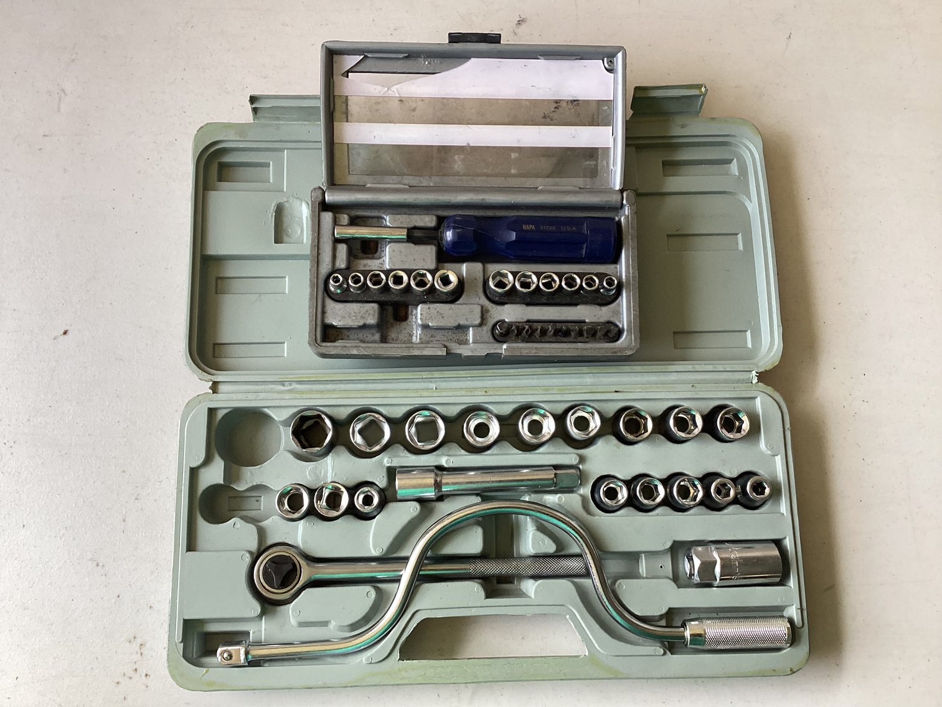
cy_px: 354
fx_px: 844
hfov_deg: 58.3
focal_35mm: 31
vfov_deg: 45.4
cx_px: 471
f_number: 2.4
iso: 64
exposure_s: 1/120
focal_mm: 3.3
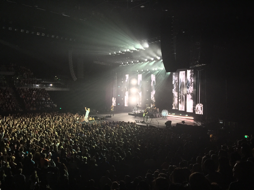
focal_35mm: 29
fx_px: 213
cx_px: 127
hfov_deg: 61.7
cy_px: 95
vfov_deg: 48.2
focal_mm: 4.15
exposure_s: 1/33
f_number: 2.2
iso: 250
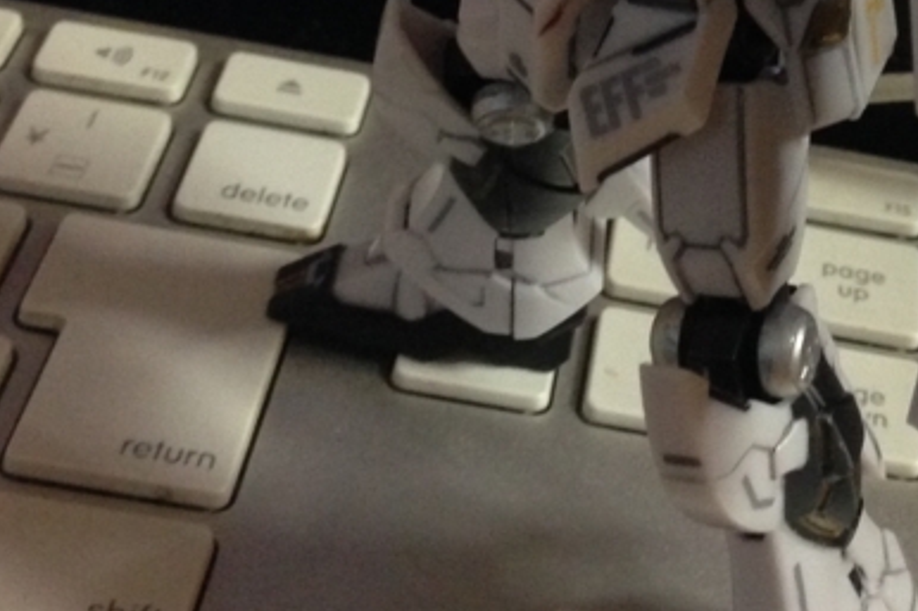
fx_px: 2319
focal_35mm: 91
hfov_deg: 22.0
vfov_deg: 14.6
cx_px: 790
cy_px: -88
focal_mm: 4.12
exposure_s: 1/20
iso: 250
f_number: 2.4
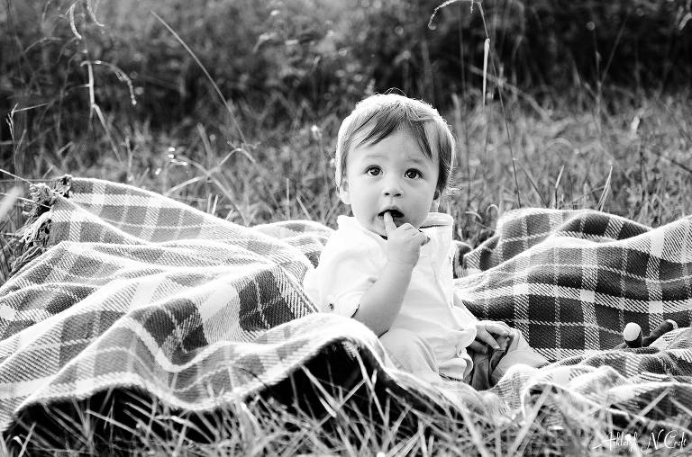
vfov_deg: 13.0
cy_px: 228
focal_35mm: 105
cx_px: 346
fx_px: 2013
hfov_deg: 19.5
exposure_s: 1/1000
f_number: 3.2
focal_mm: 70
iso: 800
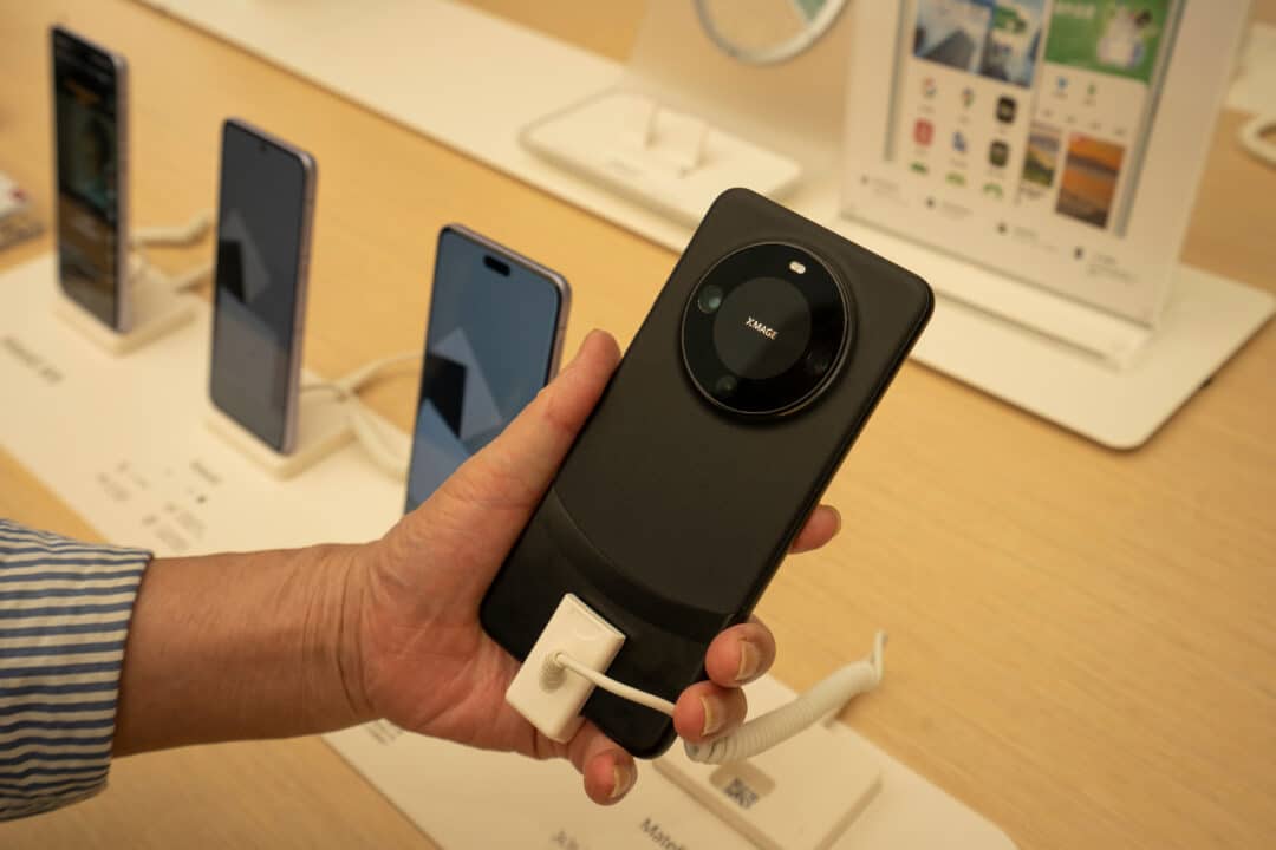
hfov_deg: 54.4
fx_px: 1240
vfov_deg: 37.9
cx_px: 638
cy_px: 425
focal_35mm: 35
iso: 200
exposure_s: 1/50
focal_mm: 35
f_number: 6.3
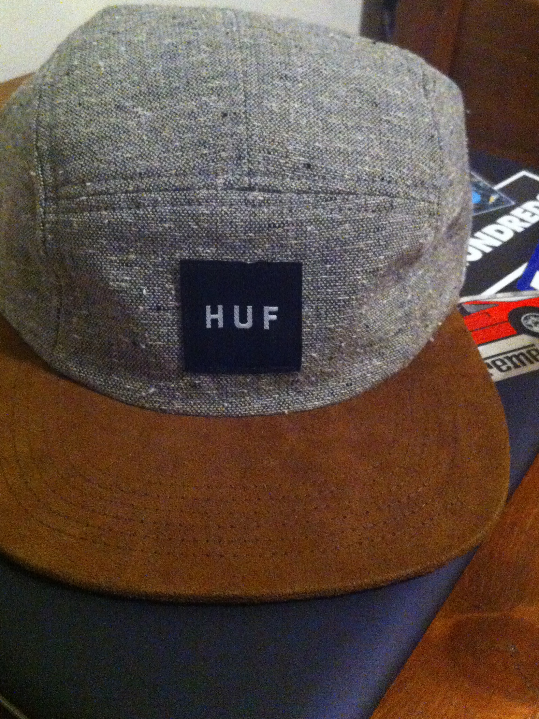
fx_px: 893
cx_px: 248
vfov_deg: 43.7
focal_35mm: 43
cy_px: 292
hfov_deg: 33.6
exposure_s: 1/15
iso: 1000
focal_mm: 3.85
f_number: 2.8
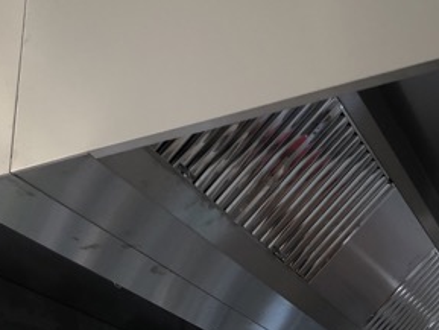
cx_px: 257
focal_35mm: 62
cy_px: 300
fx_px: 787
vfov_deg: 23.0
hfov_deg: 31.1
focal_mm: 4
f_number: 1.8
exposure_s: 1/30
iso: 25
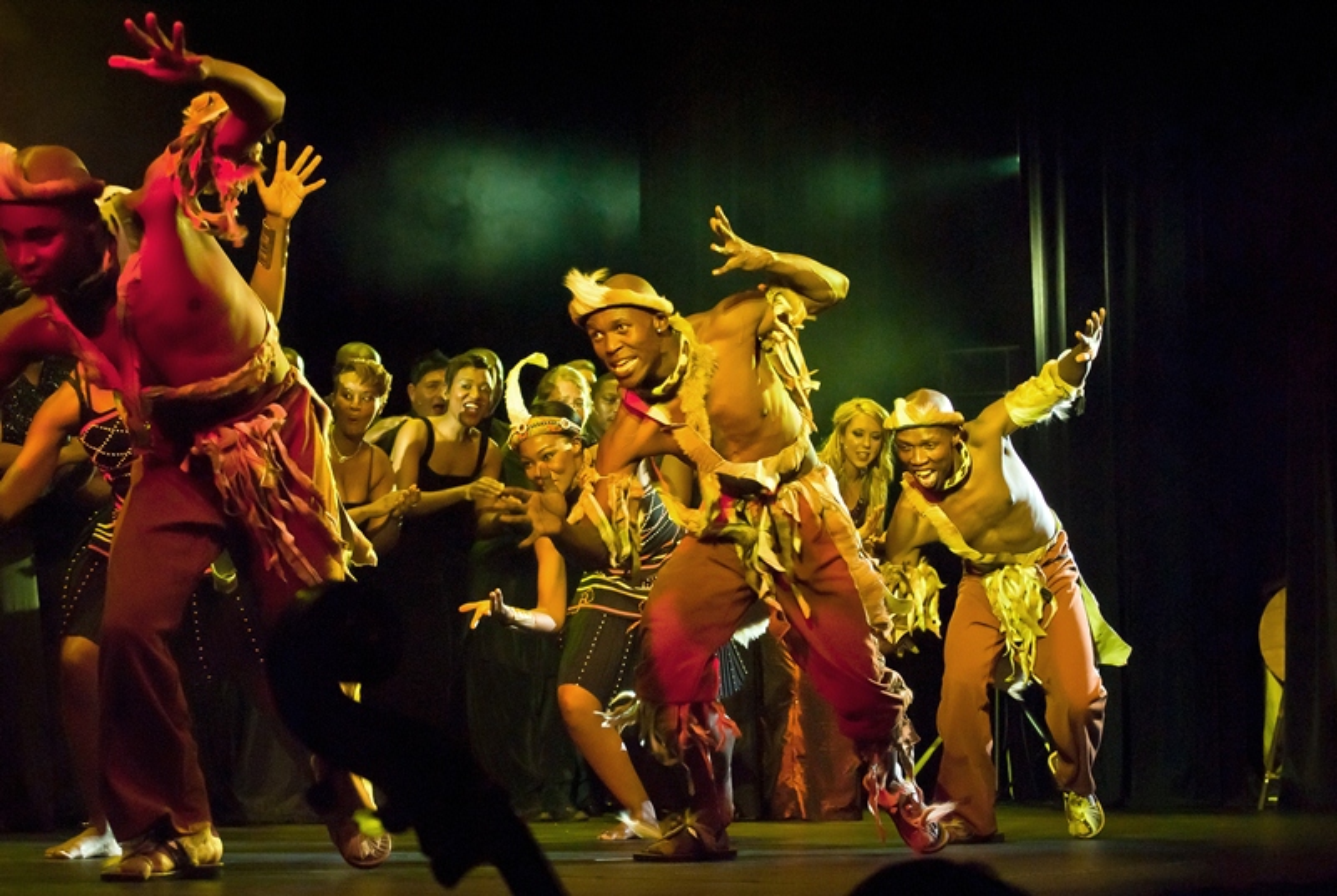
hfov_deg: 24.6
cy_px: 448
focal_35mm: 82
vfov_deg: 16.6
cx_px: 668
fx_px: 3068
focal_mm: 55
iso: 800
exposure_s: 1/250
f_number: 4.5
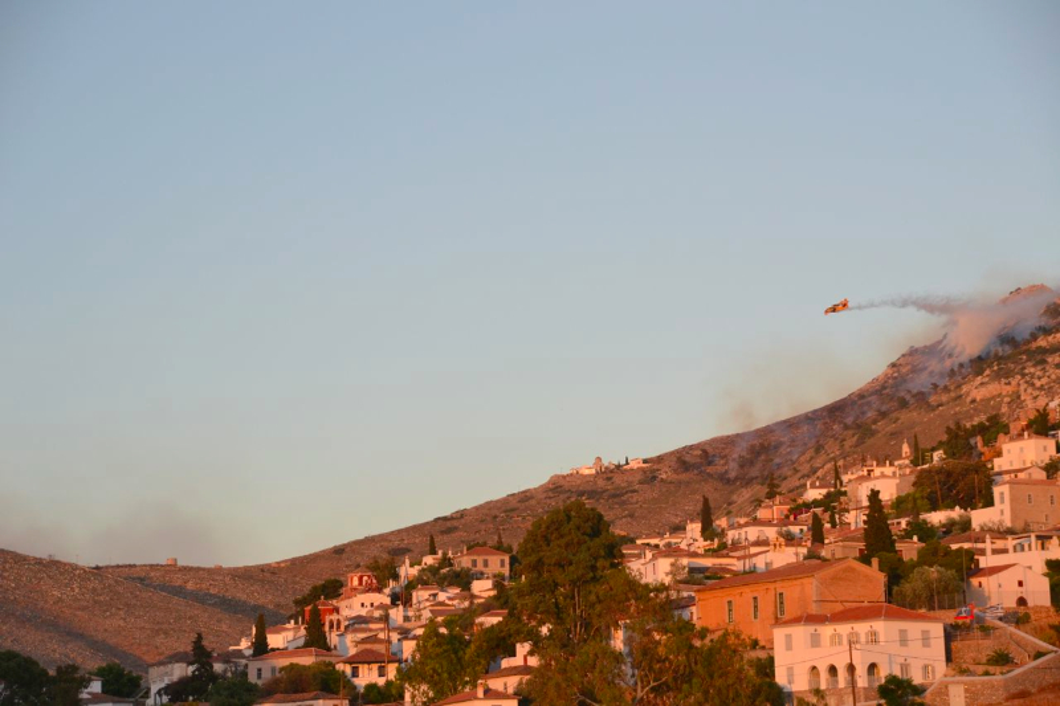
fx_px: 3179
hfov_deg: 18.9
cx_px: 530
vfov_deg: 12.7
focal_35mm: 108
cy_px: 353
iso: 400
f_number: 5.3
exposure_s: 1/400
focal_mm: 72
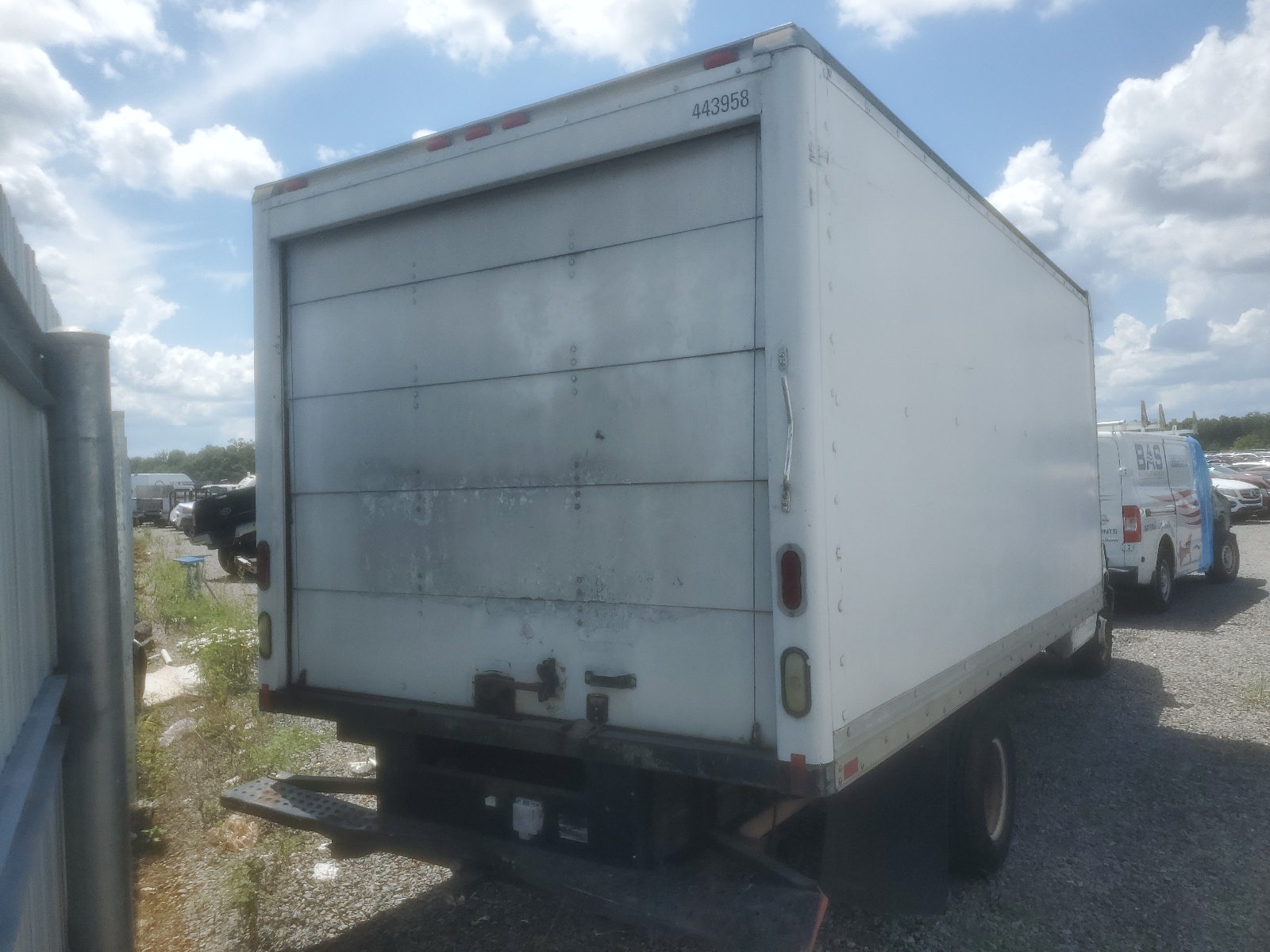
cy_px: 476
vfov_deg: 53.1
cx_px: 635
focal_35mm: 26
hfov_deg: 67.3
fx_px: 954
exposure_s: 1/5000
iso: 50
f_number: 1.5
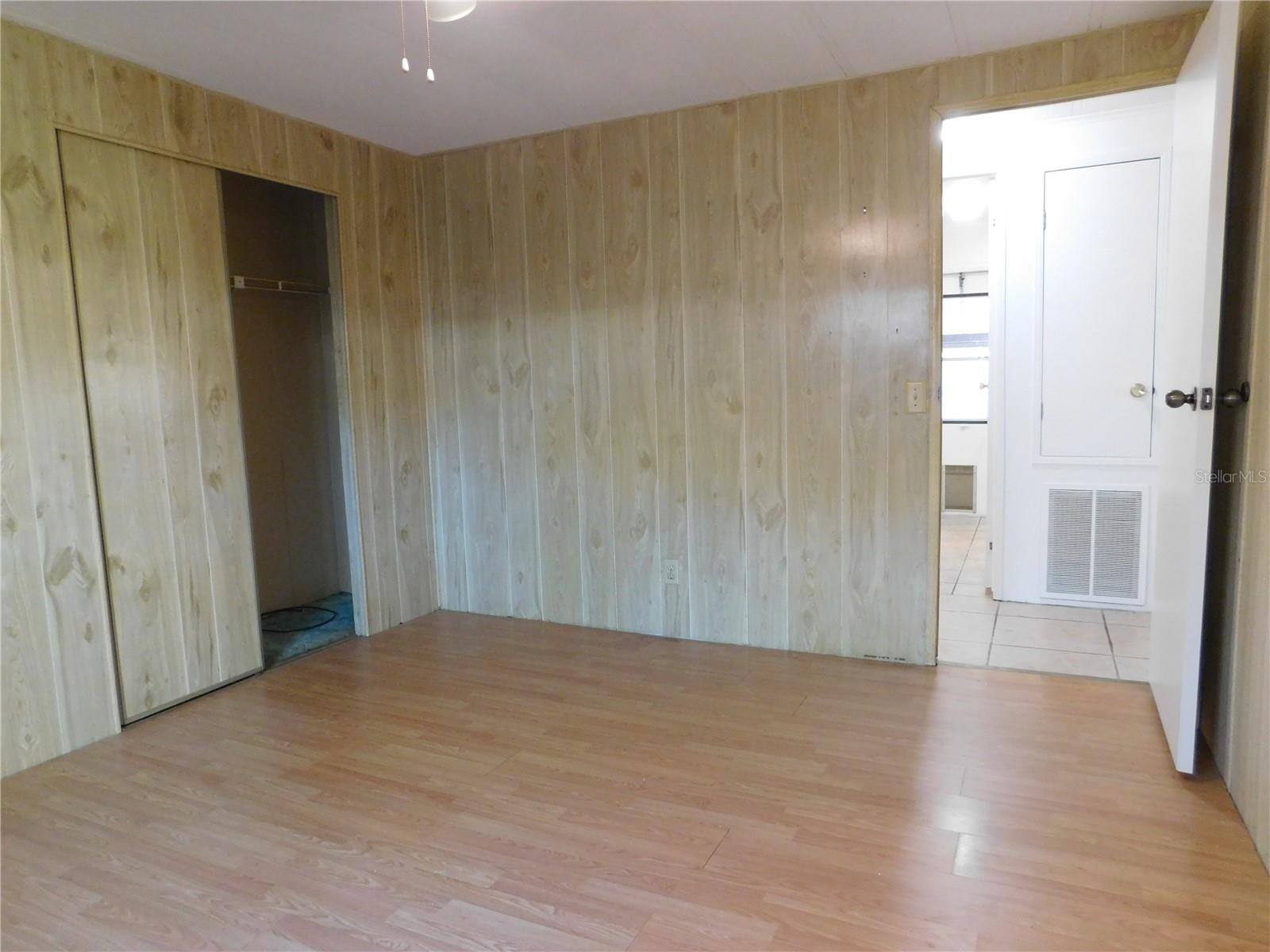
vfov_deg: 58.9
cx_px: 635
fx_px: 844
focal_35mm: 23
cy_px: 476
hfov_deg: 73.9
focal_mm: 4
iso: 400
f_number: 3
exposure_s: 1/20
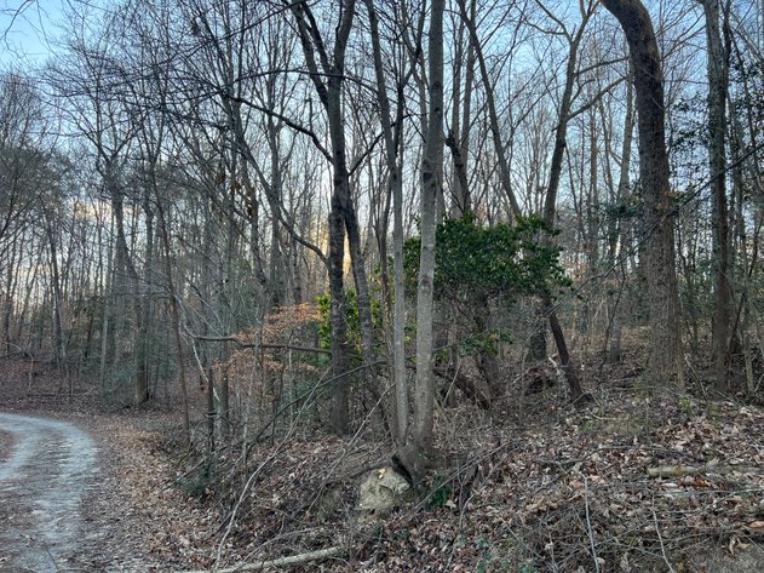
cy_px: 286
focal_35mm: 26
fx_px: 574
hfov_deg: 67.3
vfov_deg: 53.0
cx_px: 382
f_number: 1.5
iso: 50
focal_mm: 5.7
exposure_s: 1/305
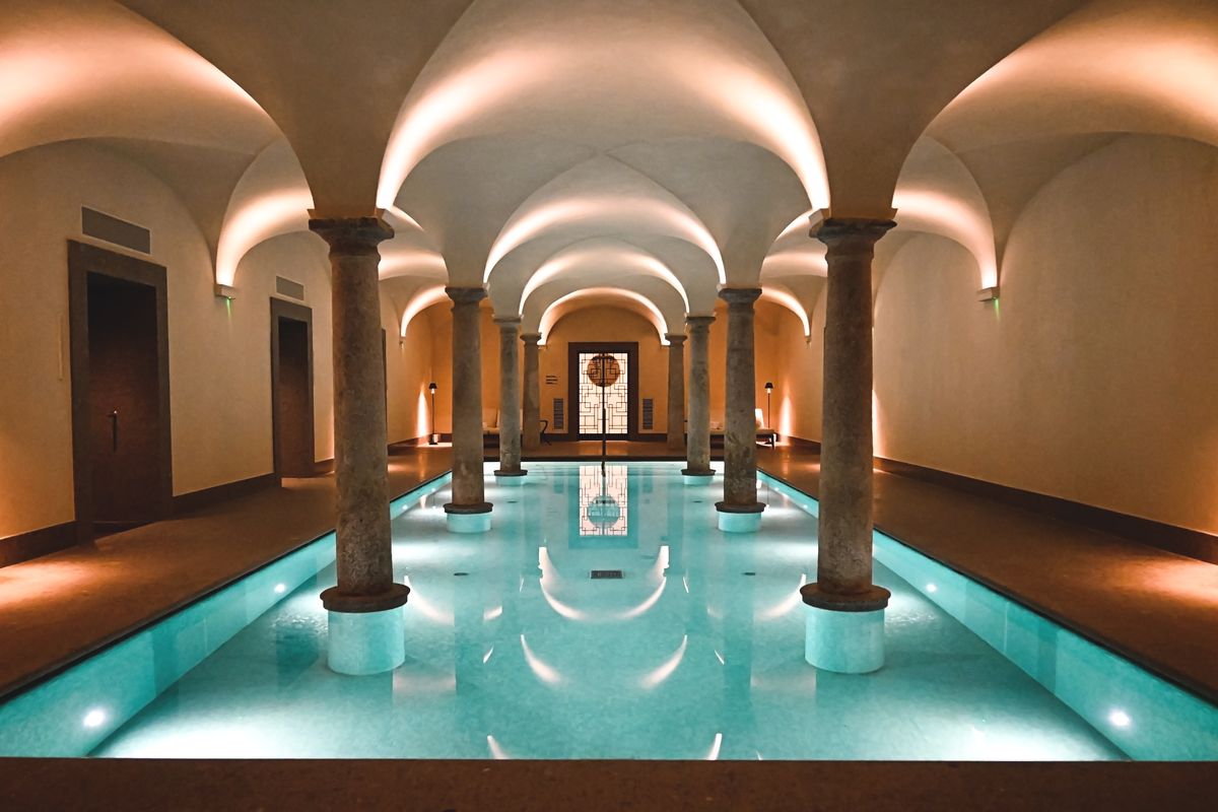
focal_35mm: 26
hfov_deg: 68.9
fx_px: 888
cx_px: 609
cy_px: 406
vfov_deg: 49.1
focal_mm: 17.5
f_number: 3.5
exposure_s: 1/60
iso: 5000
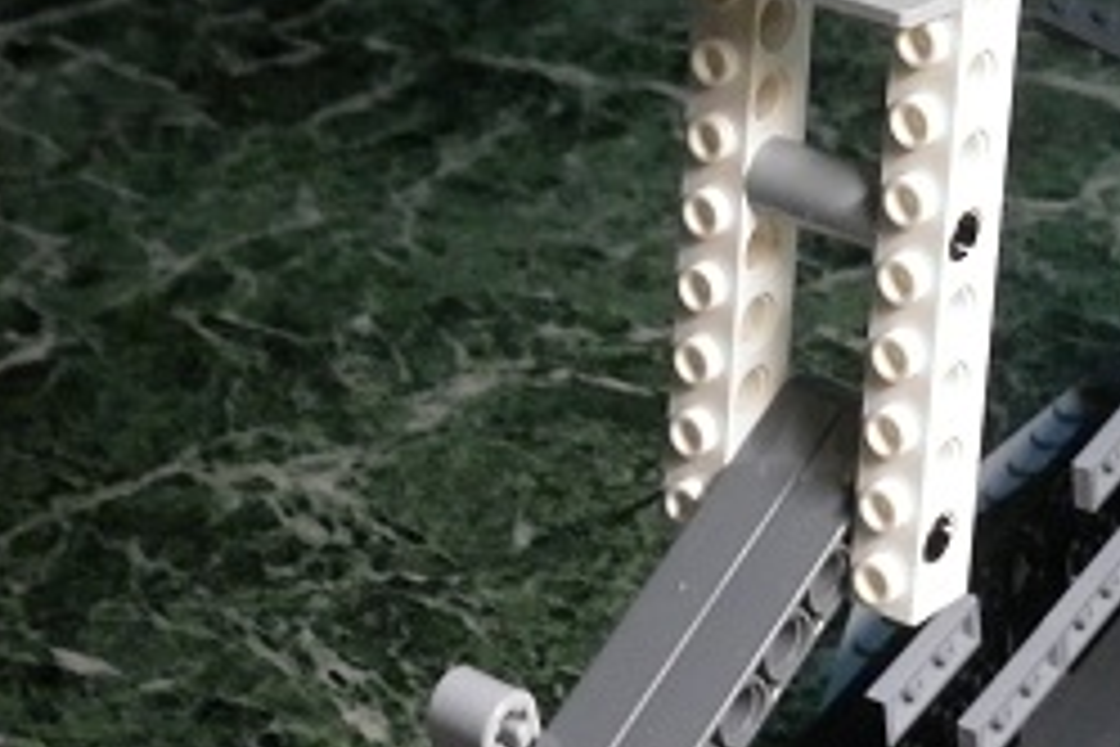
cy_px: -72
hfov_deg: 20.8
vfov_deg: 13.8
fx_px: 3018
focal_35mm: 97
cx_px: 895
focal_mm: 5.3
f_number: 2.8
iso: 200
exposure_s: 1/20
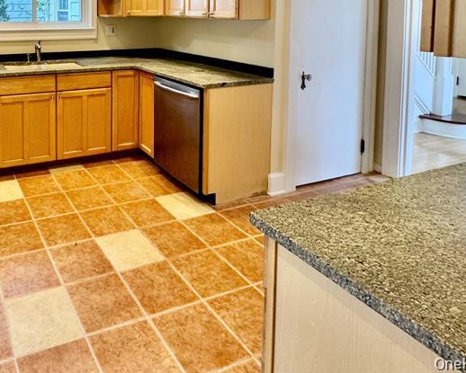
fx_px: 373
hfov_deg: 57.0
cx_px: 65
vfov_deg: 47.2
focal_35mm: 27
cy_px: 30
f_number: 2.2
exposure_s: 1/60
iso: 200
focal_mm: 2.22
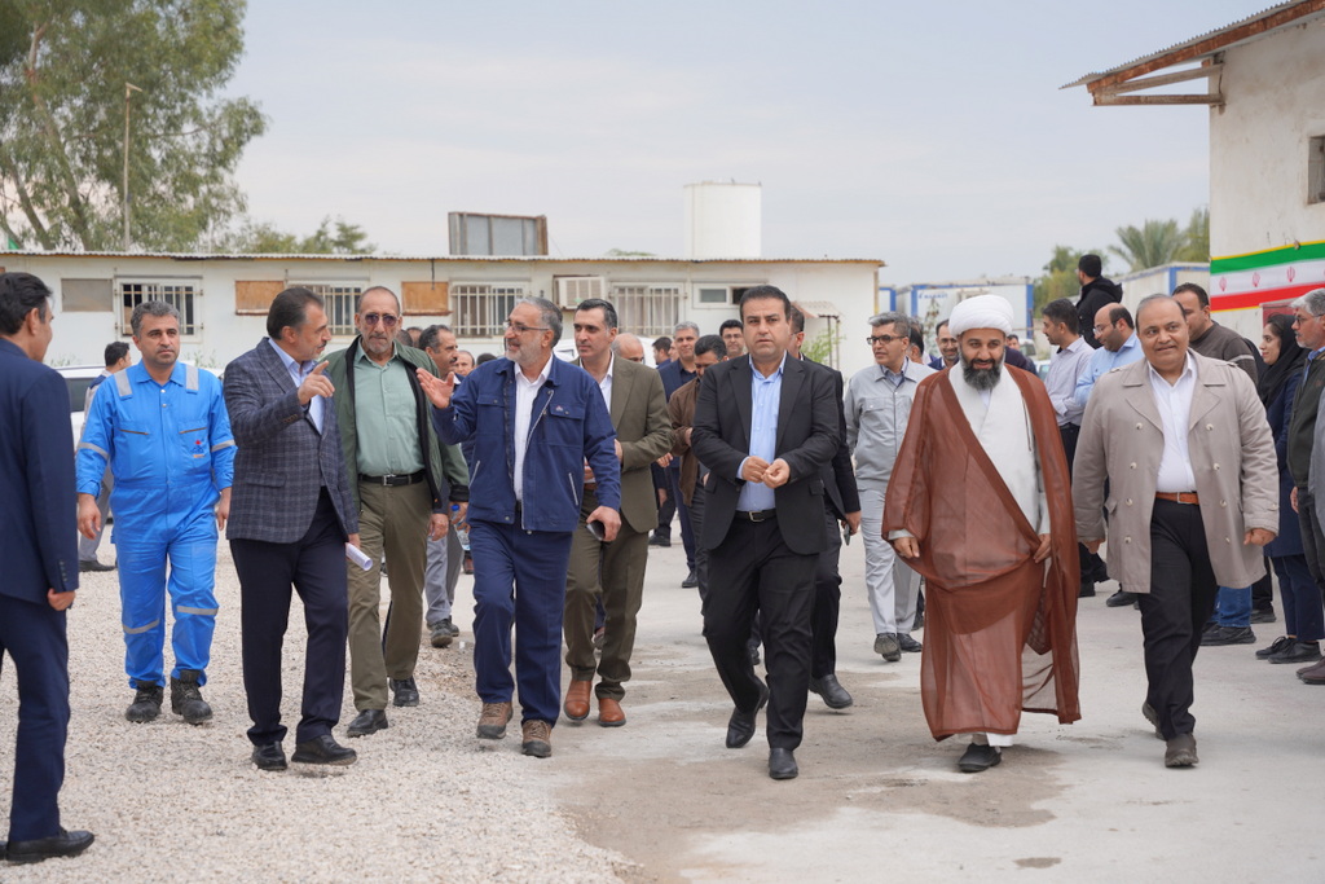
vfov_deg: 19.5
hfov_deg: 28.8
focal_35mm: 70
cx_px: 662
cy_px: 442
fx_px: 2577
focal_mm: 70
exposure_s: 1/200
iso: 100
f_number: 4
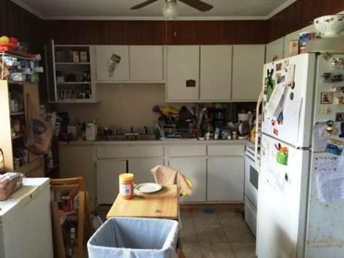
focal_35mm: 29
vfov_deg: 48.2
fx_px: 288
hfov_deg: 61.7
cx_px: 172
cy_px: 129
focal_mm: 4.15
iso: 250
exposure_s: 1/30
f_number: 2.2
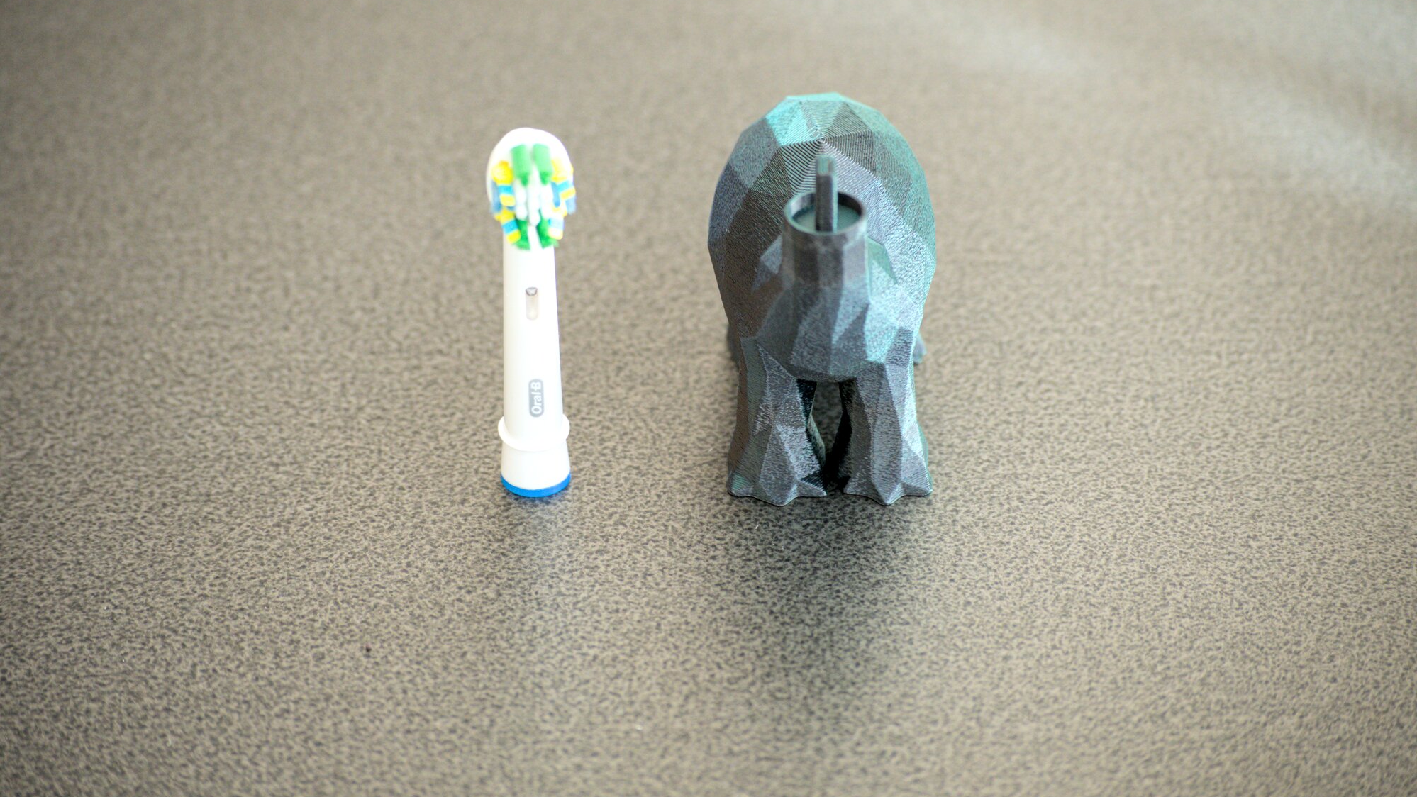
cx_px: 708
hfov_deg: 14.4
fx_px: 5599
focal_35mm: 149
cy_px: 338
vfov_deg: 8.1
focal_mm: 95
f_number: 4.2
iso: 900
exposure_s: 1/125
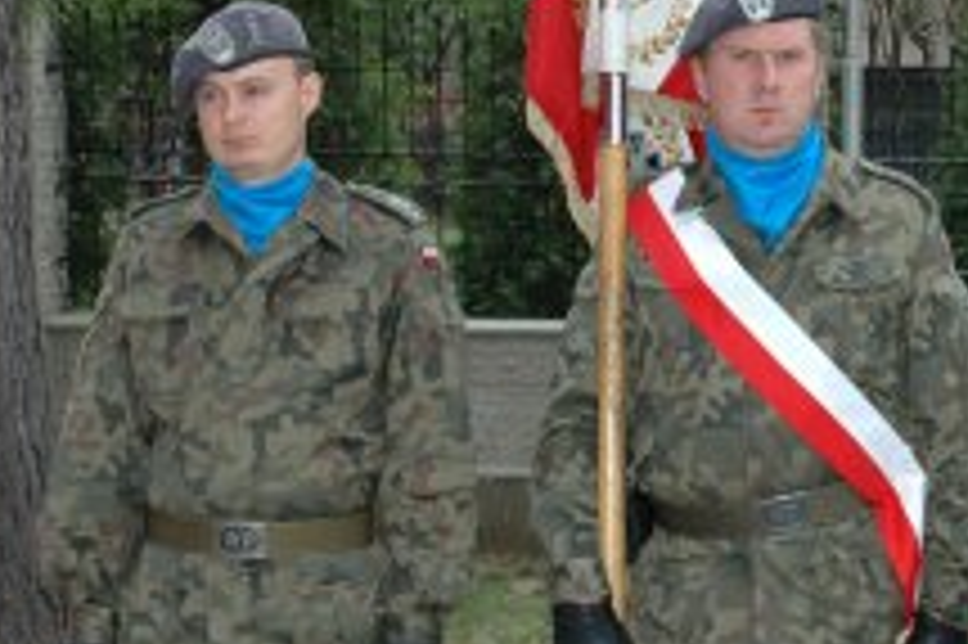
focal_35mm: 101
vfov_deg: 13.4
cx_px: 770
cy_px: 621
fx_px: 2718
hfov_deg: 20.0
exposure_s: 1/125
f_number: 5.6
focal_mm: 29
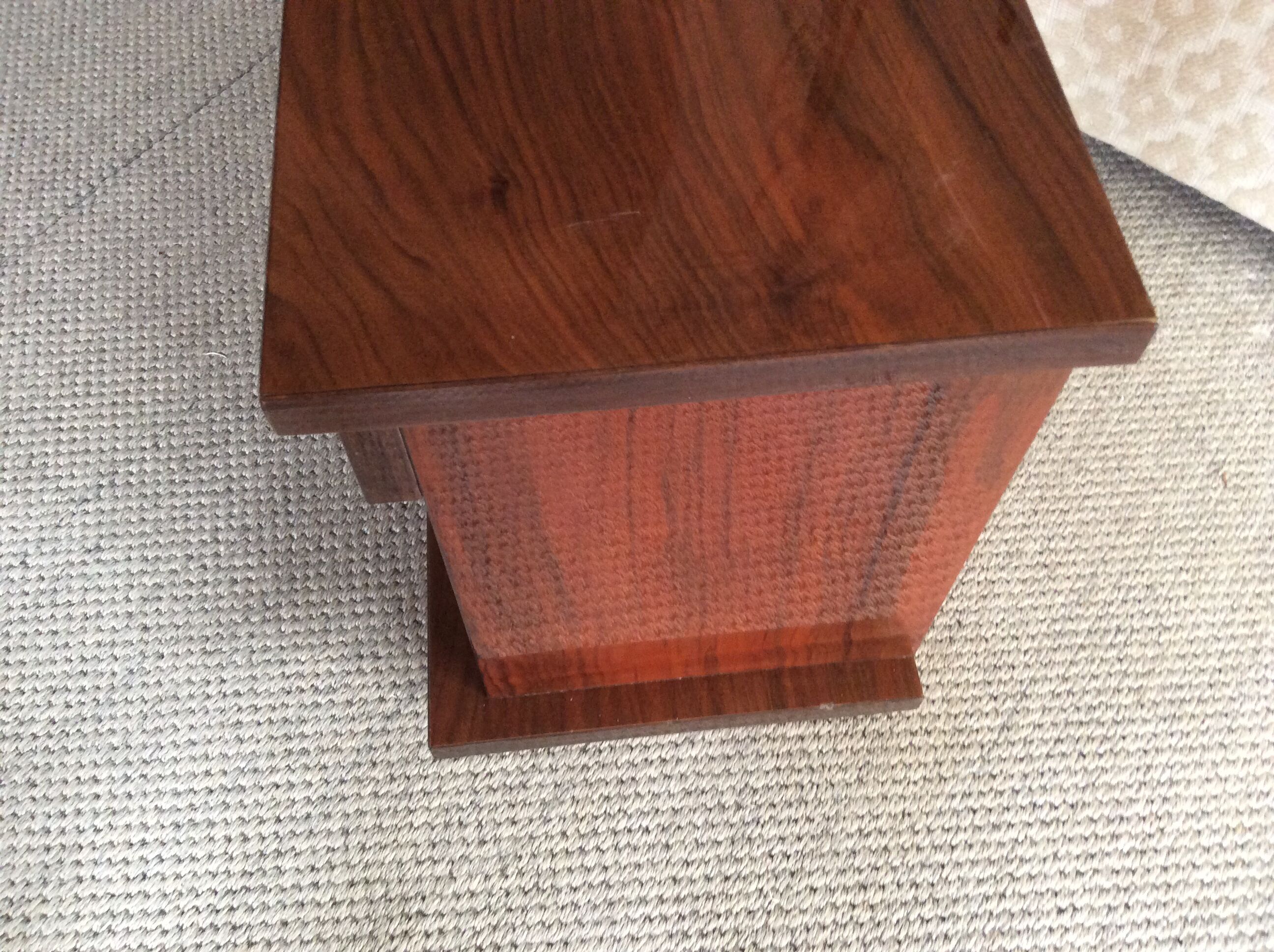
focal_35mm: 32
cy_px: 476
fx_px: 1176
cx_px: 637
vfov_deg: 44.1
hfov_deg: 56.9
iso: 160
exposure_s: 1/25
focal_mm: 3.3
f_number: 2.4
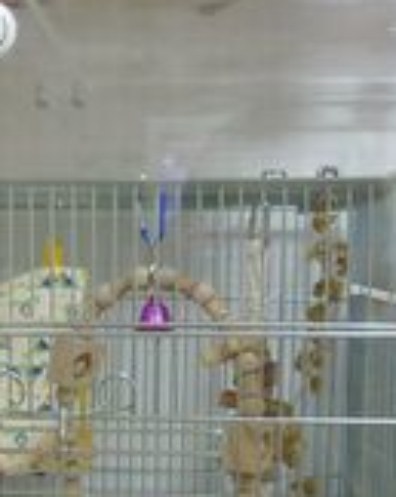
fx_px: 1366
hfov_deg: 16.3
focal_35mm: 93
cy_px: 508
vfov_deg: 19.9
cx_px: 40
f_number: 2.8
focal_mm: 5.5
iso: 400
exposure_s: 1/30
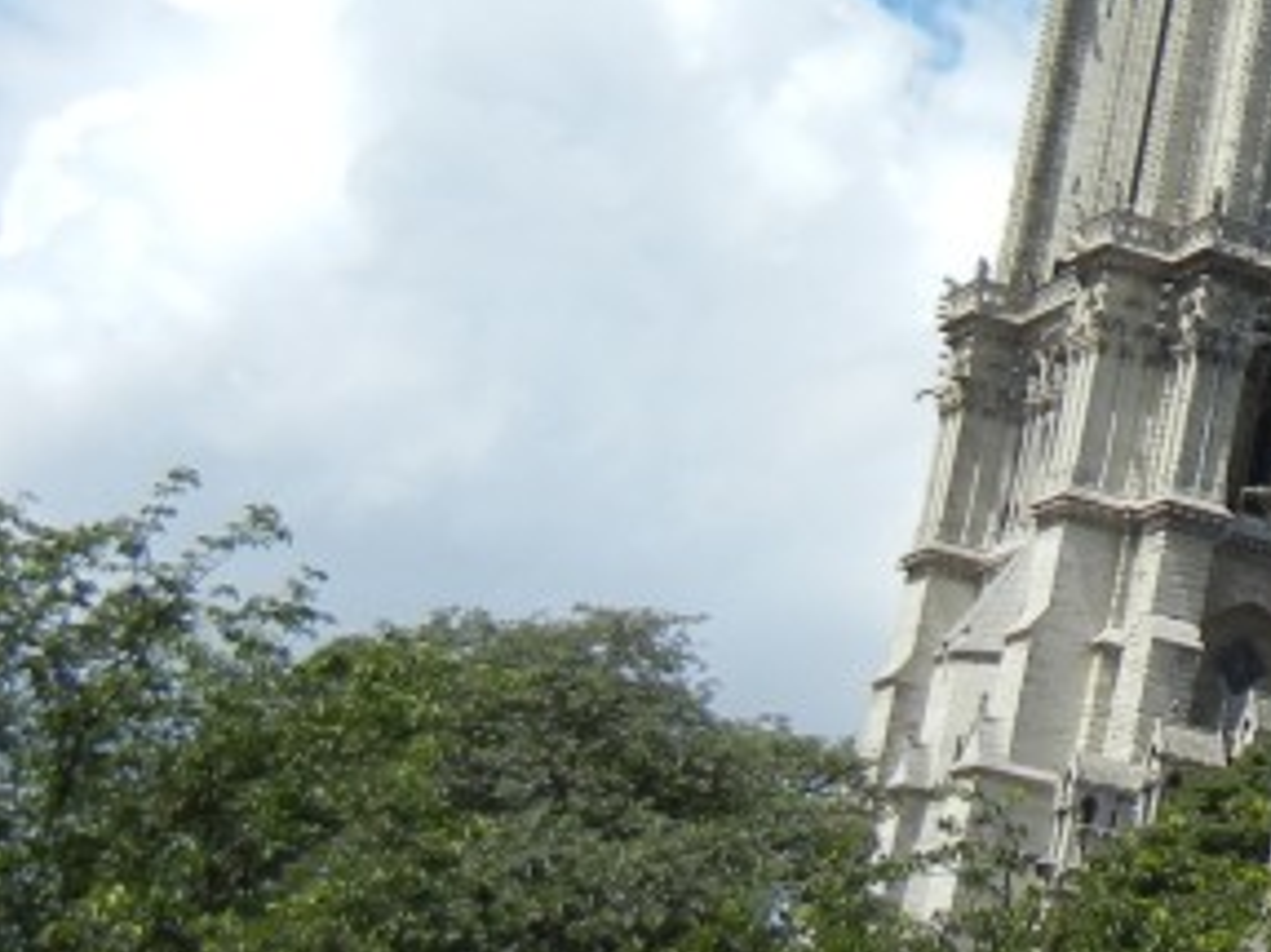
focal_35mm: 107
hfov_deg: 16.4
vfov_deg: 13.8
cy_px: 199
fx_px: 3927
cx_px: 2046
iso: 160
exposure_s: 1/482
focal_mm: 5.4
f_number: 7
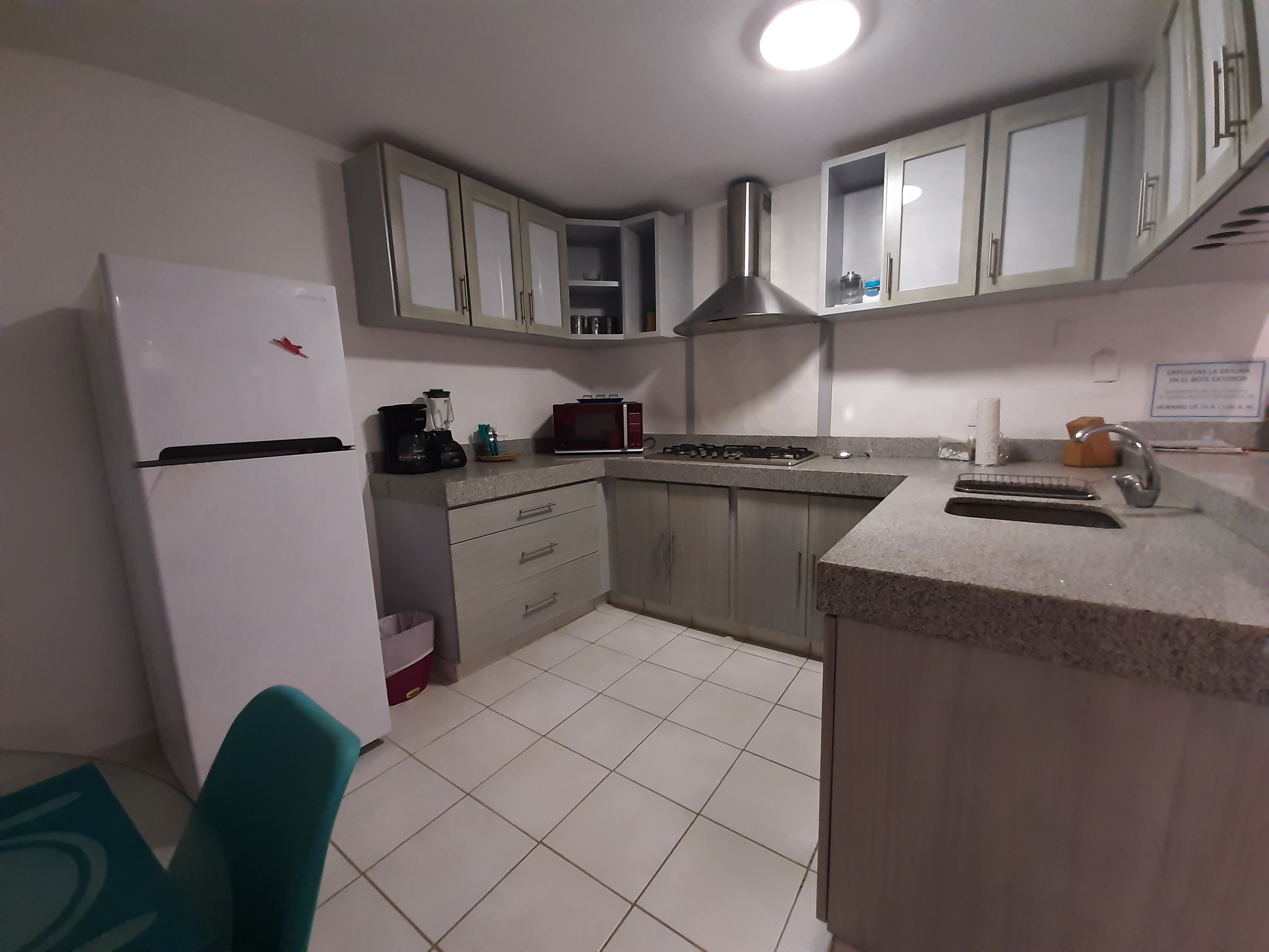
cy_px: 476
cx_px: 634
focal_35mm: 13
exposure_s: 1/24
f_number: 2.2
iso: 250
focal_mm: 1.42
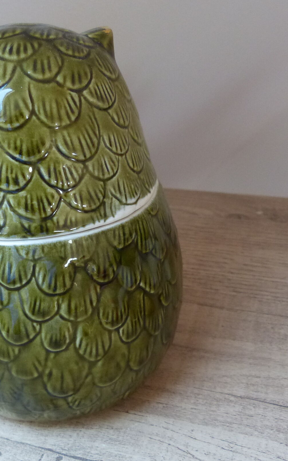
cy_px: 257
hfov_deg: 28.8
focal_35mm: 44
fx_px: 553
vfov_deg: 45.2
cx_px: 73
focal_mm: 4.5
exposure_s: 1/60
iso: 250
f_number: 2.8
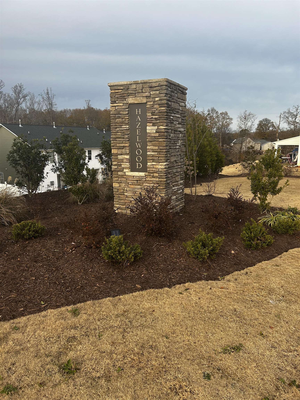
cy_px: 200
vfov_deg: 67.3
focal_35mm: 26
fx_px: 300
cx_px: 150
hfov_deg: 53.1
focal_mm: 5.7
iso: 50
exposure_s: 1/639
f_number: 1.5
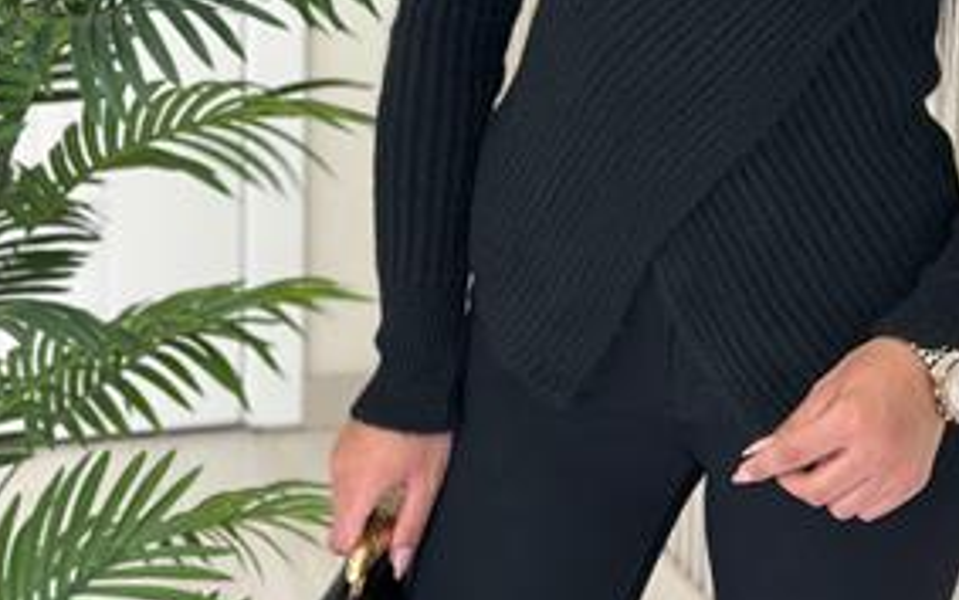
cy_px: -110
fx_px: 2510
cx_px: 637
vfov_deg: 13.3
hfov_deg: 21.6
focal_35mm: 96
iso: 64
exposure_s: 1/167
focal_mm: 6.86
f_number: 1.78
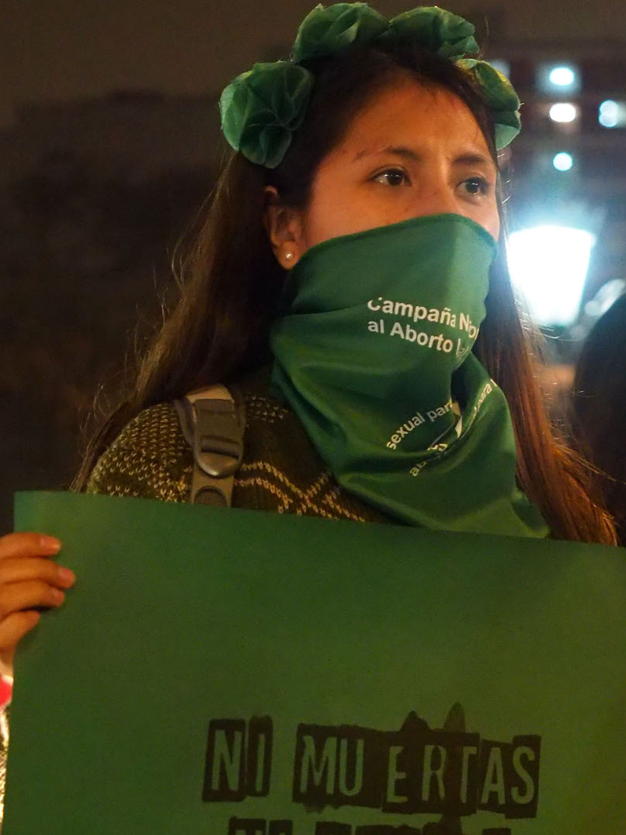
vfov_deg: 14.6
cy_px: 694
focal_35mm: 134
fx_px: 3232
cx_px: 405
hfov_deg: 11.1
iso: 6400
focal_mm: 40
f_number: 2.8
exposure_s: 1/125
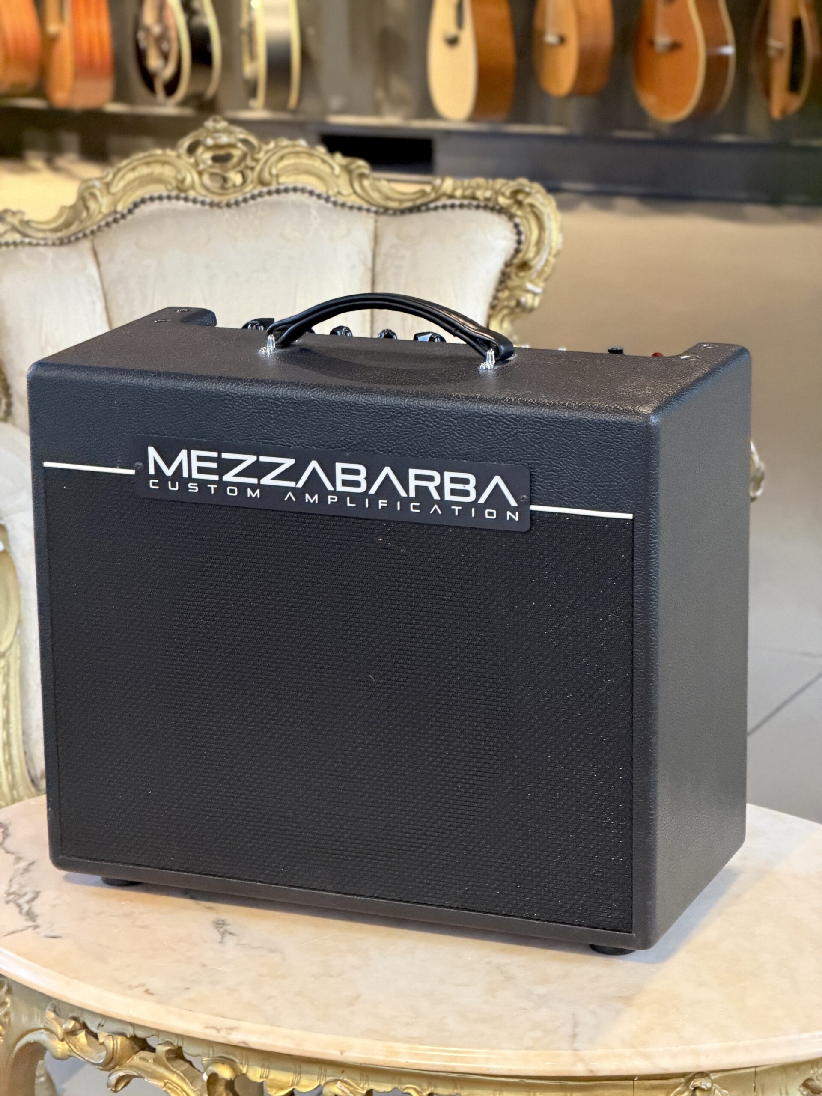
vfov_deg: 19.6
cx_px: 411
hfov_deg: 14.8
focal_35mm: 100
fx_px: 3166
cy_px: 548
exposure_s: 1/33
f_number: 2.8
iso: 1000
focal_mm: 16.89
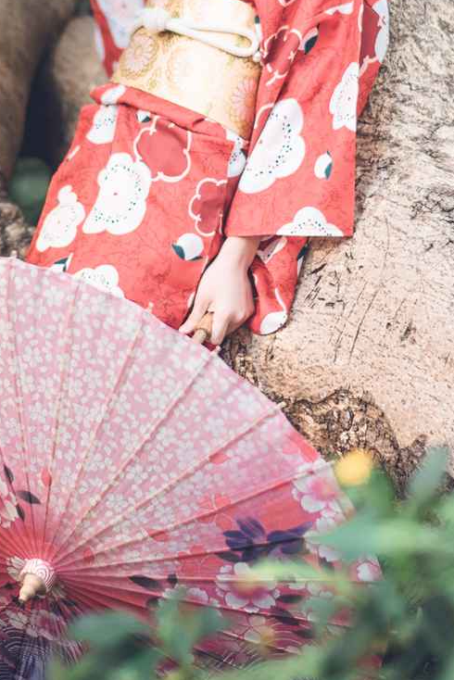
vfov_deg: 14.3
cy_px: 80
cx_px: 171
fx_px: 2683
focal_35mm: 142
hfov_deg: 9.7
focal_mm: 58
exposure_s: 1/160
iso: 100
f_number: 1.4
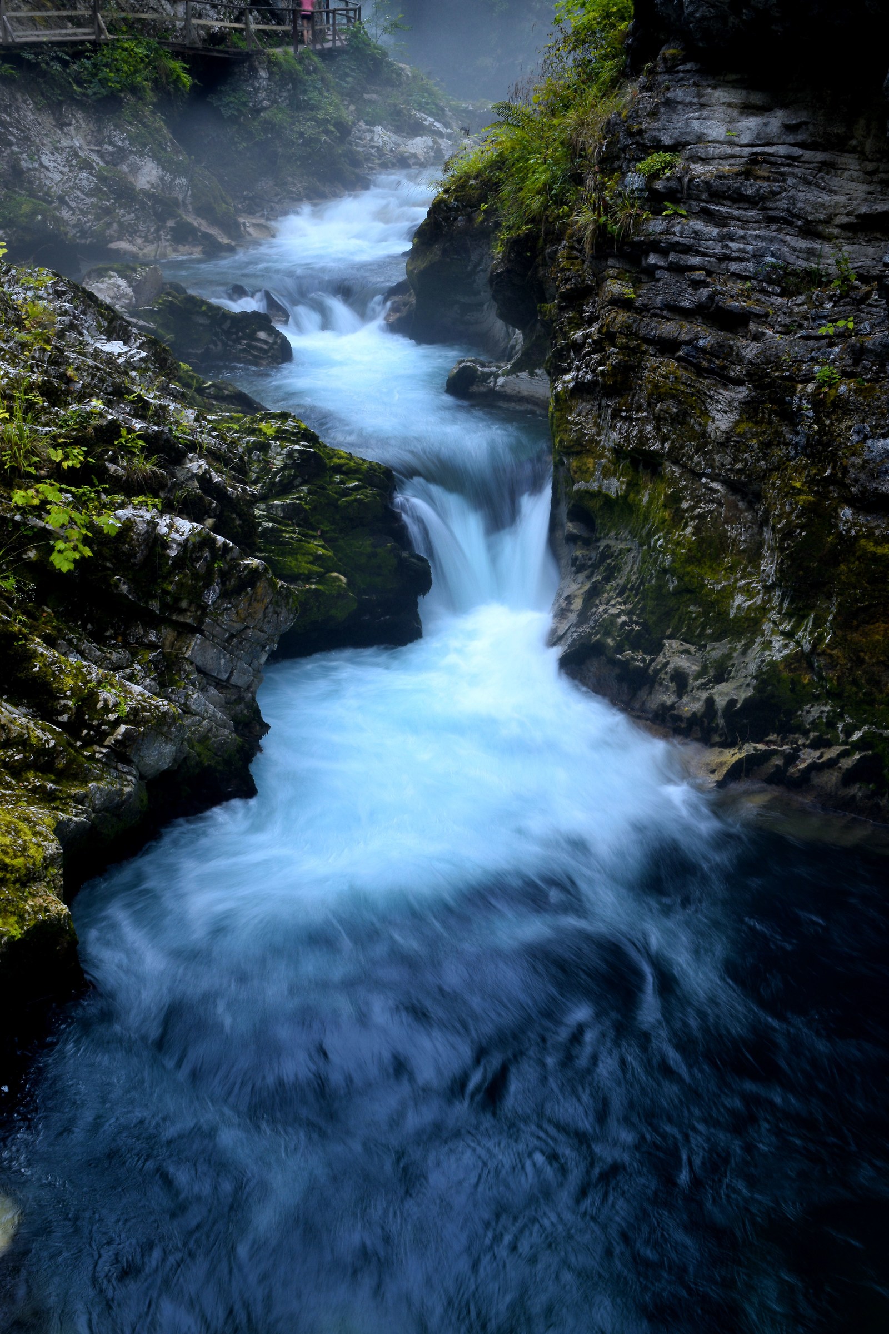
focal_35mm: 42
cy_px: 667
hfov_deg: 31.9
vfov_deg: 46.4
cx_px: 444
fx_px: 1556
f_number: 16
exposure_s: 1/4
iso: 100
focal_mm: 28
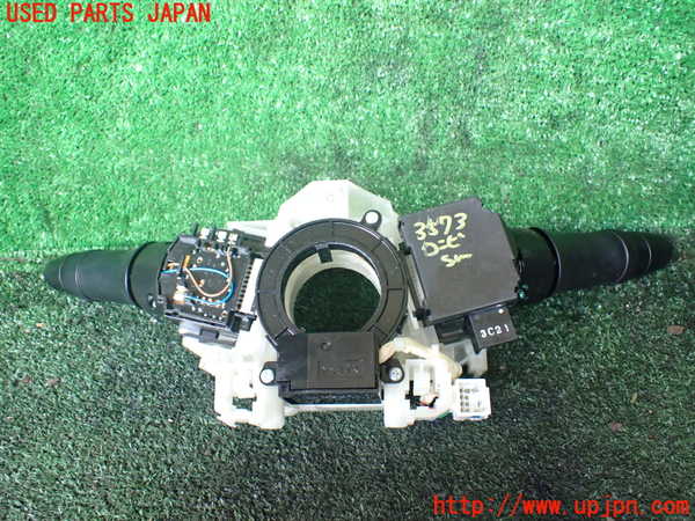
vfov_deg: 46.8
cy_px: 260
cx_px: 348
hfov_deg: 60.0
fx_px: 602
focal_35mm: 30
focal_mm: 5.4
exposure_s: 1/60
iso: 800
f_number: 2.3
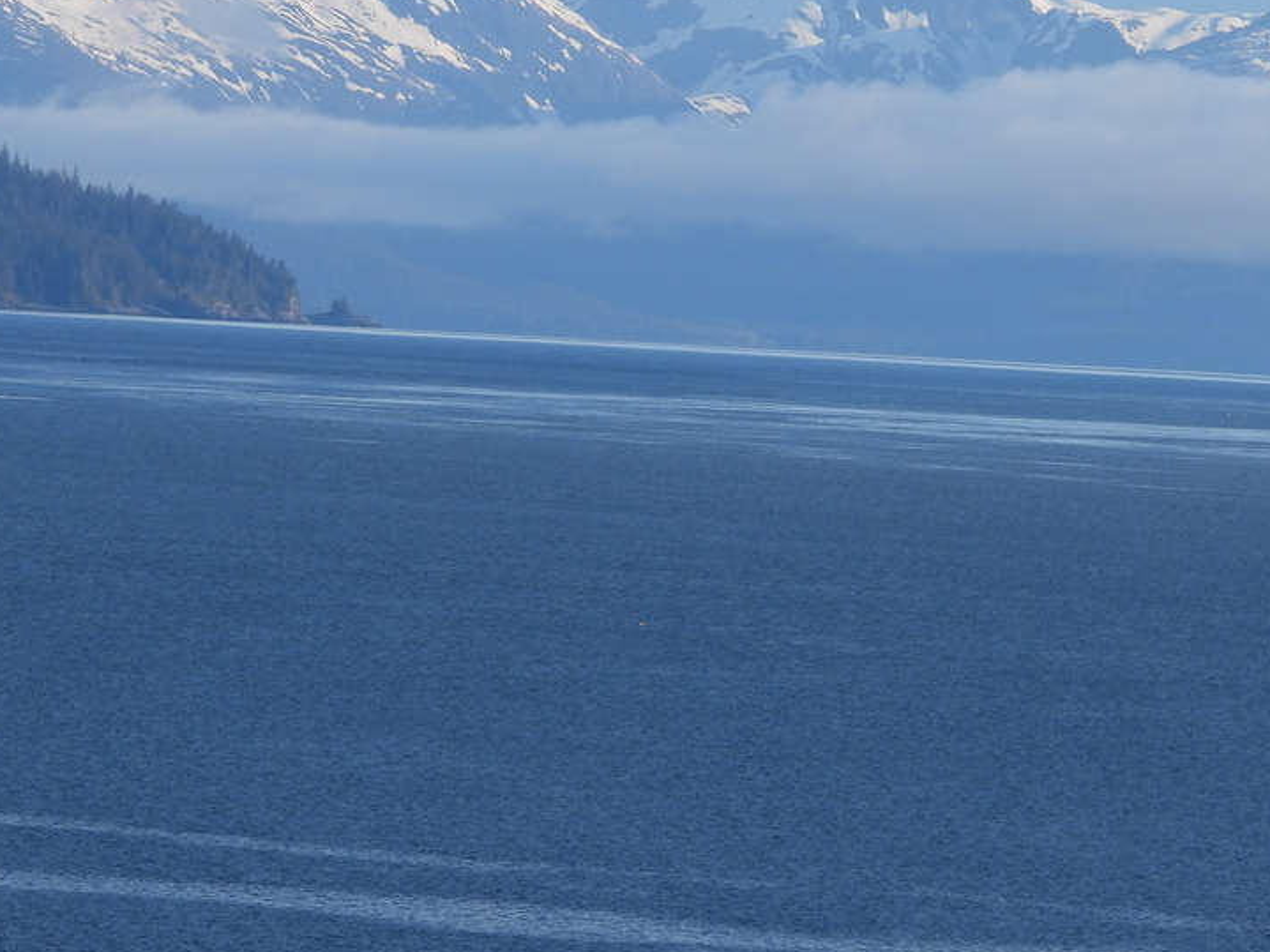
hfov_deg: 3.5
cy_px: 201
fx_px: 20909
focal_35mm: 570
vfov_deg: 2.6
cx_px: 823
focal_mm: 57.1
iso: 100
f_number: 5
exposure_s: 1/500
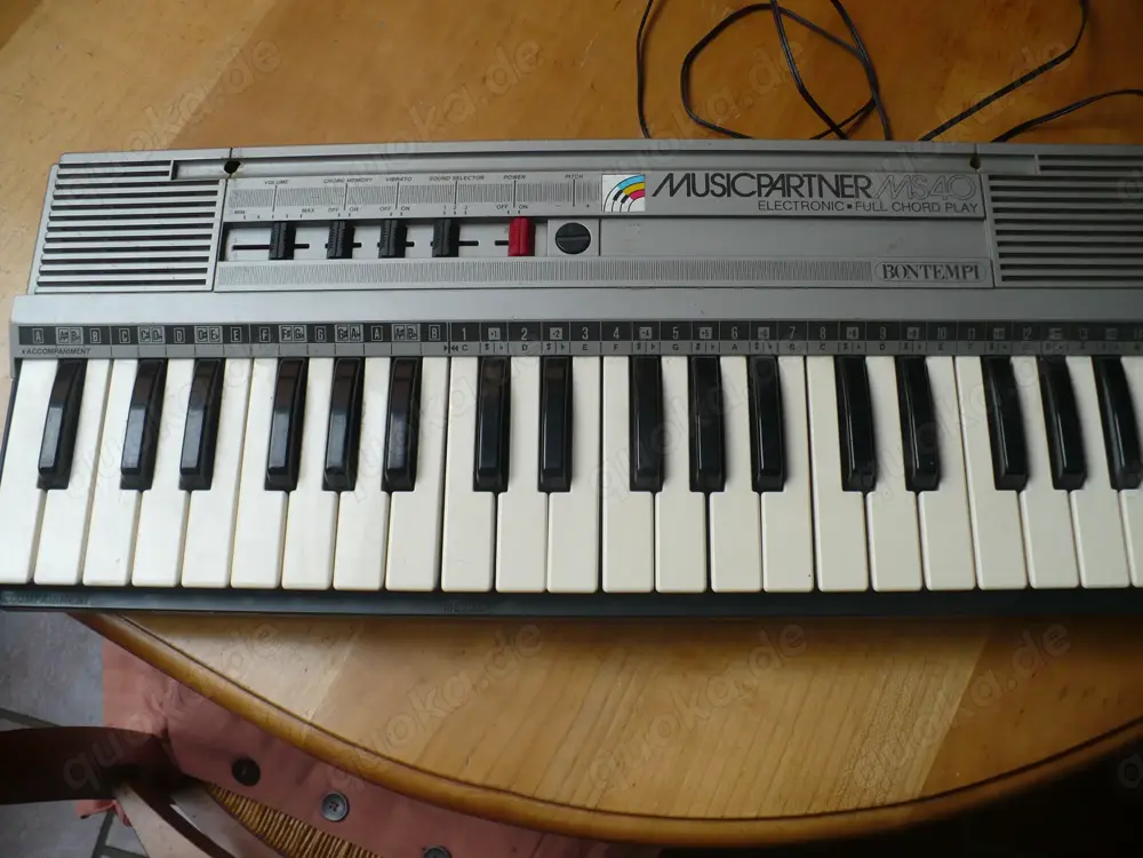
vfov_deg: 38.7
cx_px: 572
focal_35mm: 37
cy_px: 429
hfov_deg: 50.1
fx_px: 1222
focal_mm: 6.1
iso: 100
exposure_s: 1/160
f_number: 2.8
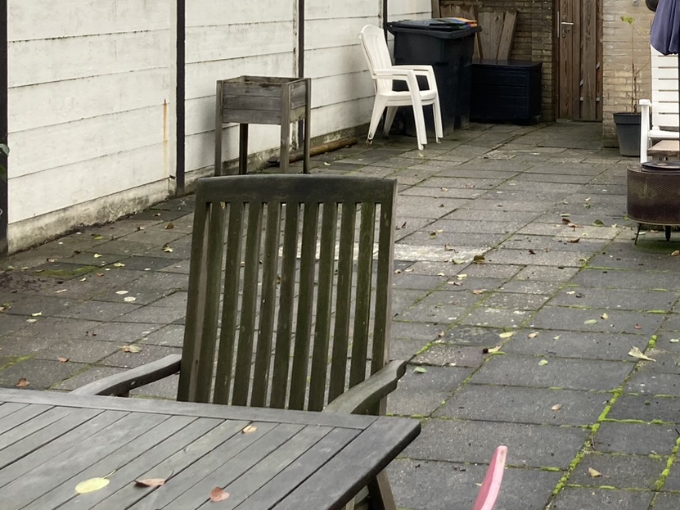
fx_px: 1355
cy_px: 64
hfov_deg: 27.5
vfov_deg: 20.9
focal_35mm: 69
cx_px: 565
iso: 20
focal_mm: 3.99
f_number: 1.8
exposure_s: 1/142
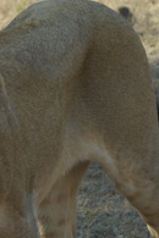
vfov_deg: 2.2
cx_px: -7
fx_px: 6207
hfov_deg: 1.5
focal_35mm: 937
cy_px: 218
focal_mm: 190
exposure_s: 1/180
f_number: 5.6
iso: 200
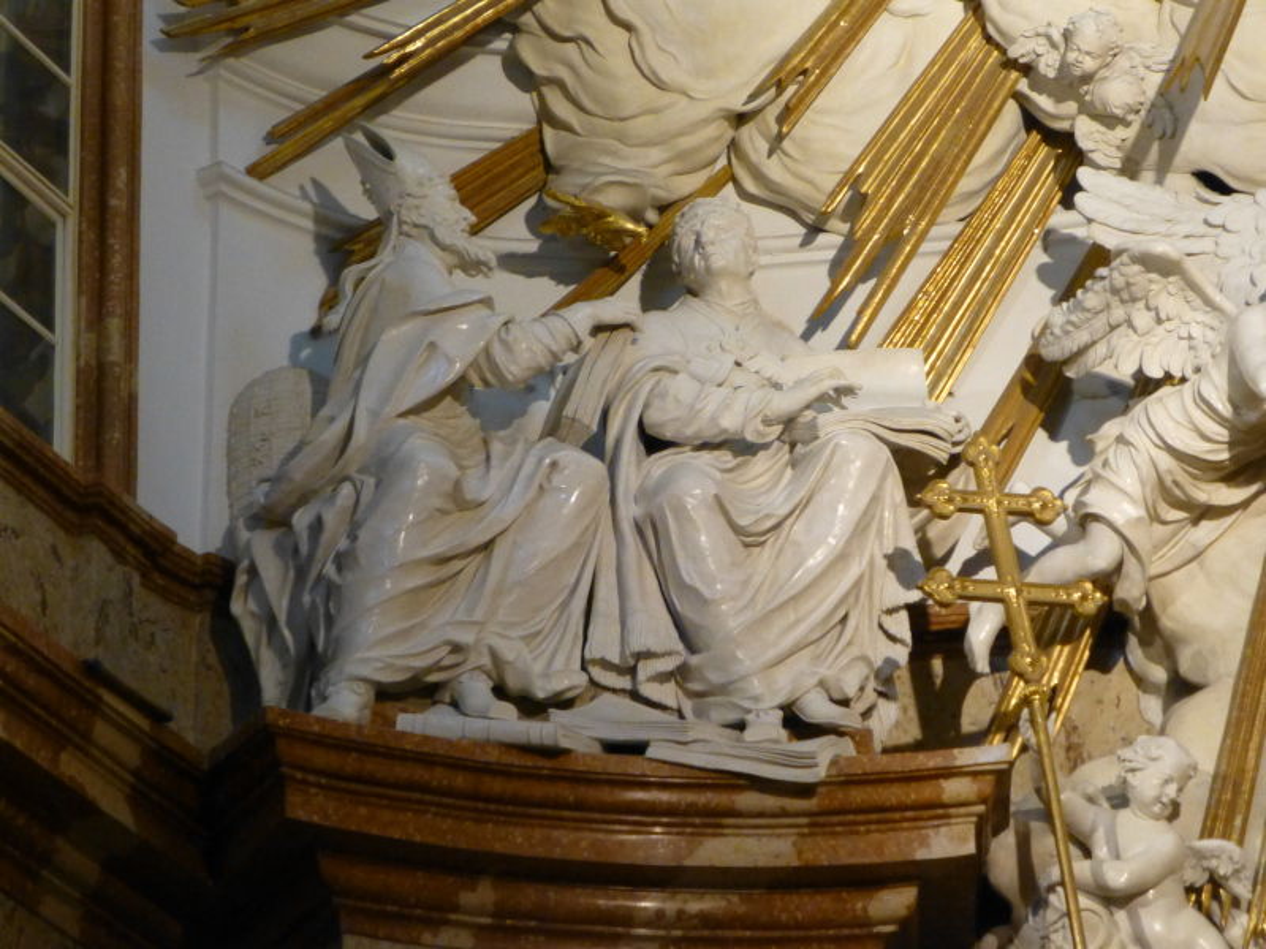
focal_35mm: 170
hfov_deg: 11.6
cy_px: 474
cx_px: 633
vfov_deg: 8.7
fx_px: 6217
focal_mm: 27.6
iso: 800
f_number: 5.4
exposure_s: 1/40
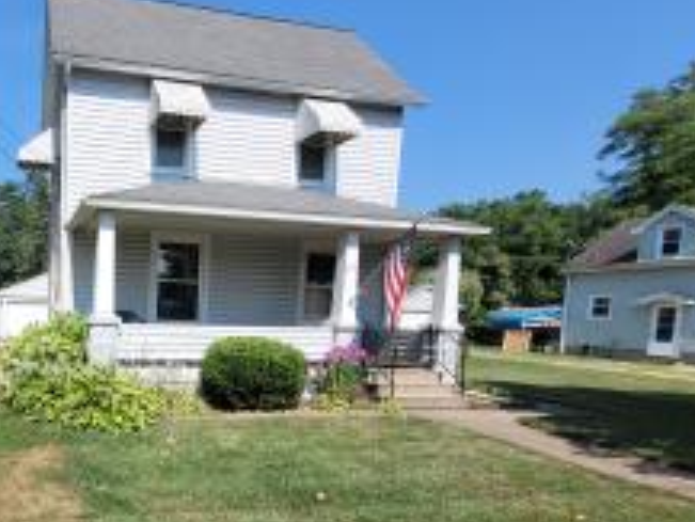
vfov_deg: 55.5
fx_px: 482
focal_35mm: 24
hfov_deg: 64.3
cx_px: 125
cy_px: 355
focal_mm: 1.74
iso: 40
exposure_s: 1/1339
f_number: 2.2
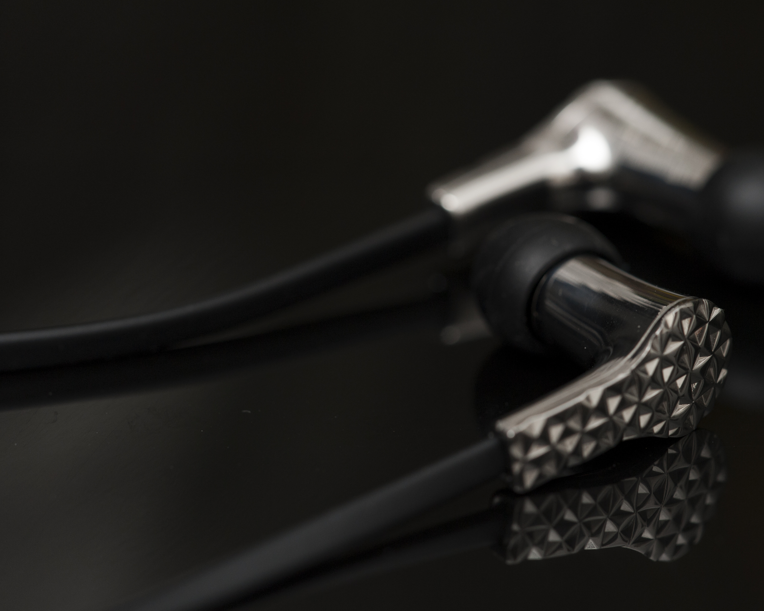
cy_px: 305
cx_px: 511
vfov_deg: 7.9
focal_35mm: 195
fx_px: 4409
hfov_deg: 9.9
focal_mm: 150
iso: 720
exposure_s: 1/60
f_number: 5
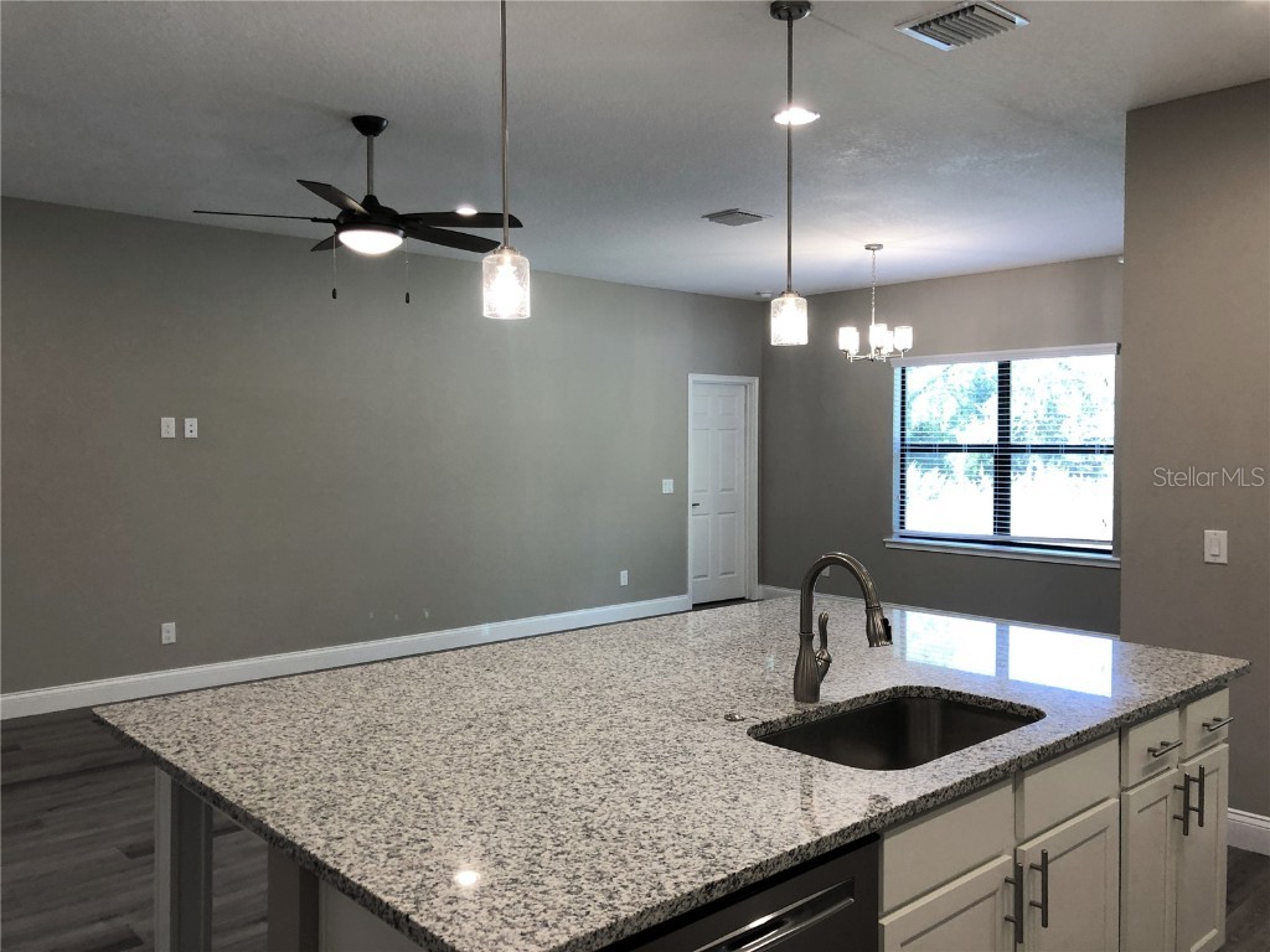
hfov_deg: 63.4
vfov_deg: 49.7
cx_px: 635
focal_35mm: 28
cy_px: 476
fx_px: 1027
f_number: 1.8
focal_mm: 4
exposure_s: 1/30
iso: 25
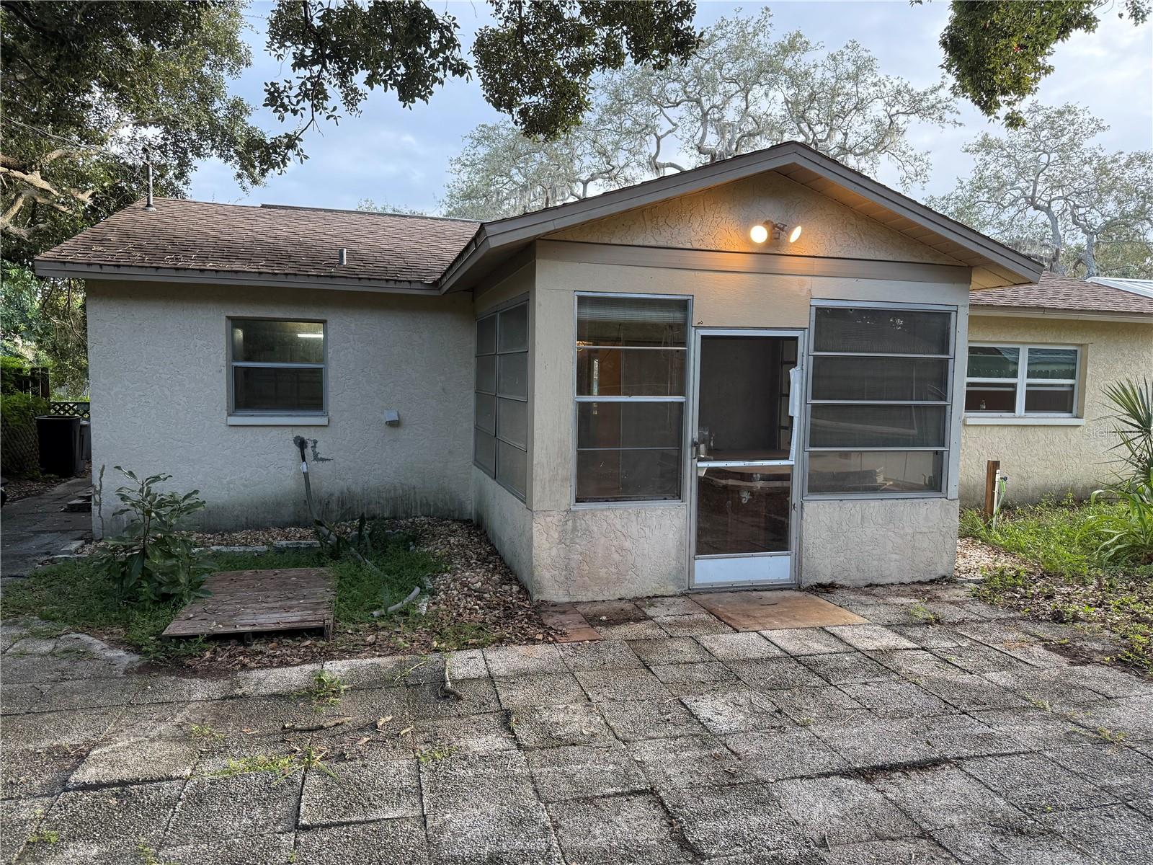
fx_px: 799
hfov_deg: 71.6
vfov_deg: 56.8
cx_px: 576
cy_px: 432
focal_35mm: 24
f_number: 1.78
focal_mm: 6.76
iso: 125
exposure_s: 1/241
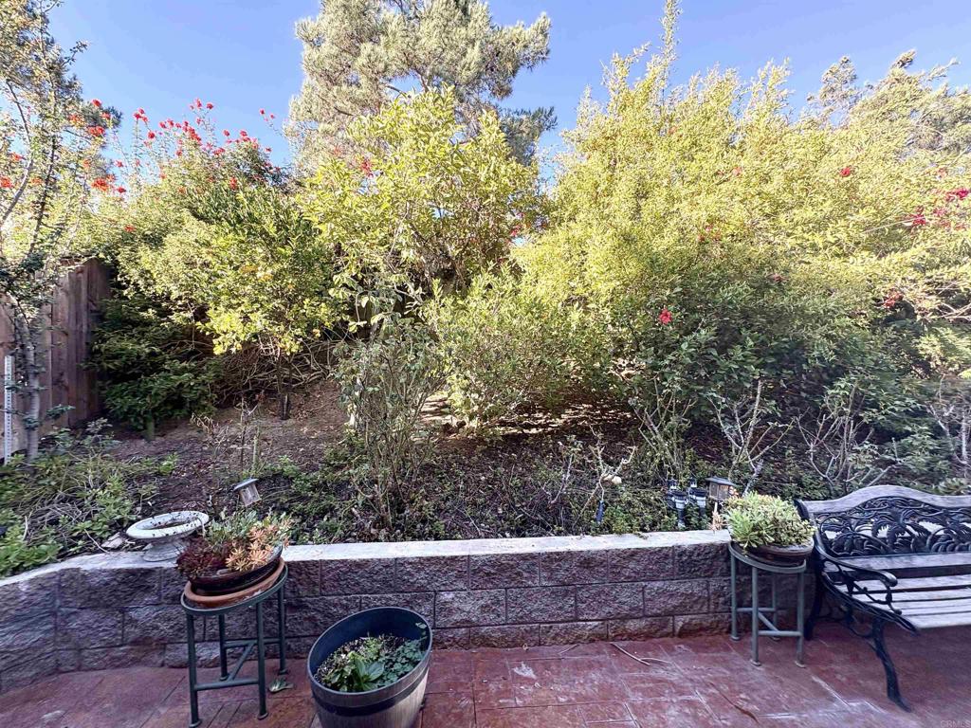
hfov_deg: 102.1
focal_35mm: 14
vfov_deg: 85.7
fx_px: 393
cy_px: 364
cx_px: 486
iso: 64
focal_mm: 2.22
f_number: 2.2
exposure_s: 1/157
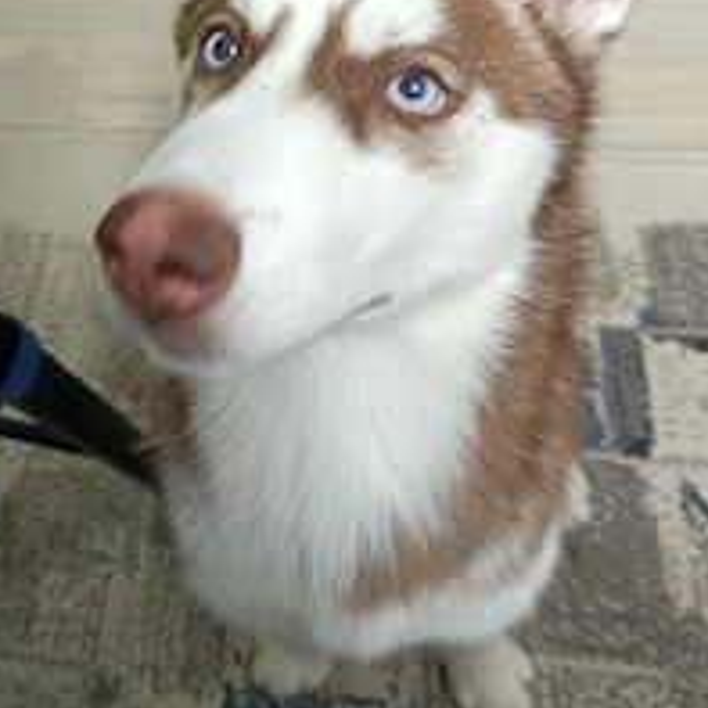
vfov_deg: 37.4
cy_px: 119
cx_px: 219
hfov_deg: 38.6
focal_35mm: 43
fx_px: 995
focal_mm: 5.59
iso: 822
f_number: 1.88
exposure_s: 1/25
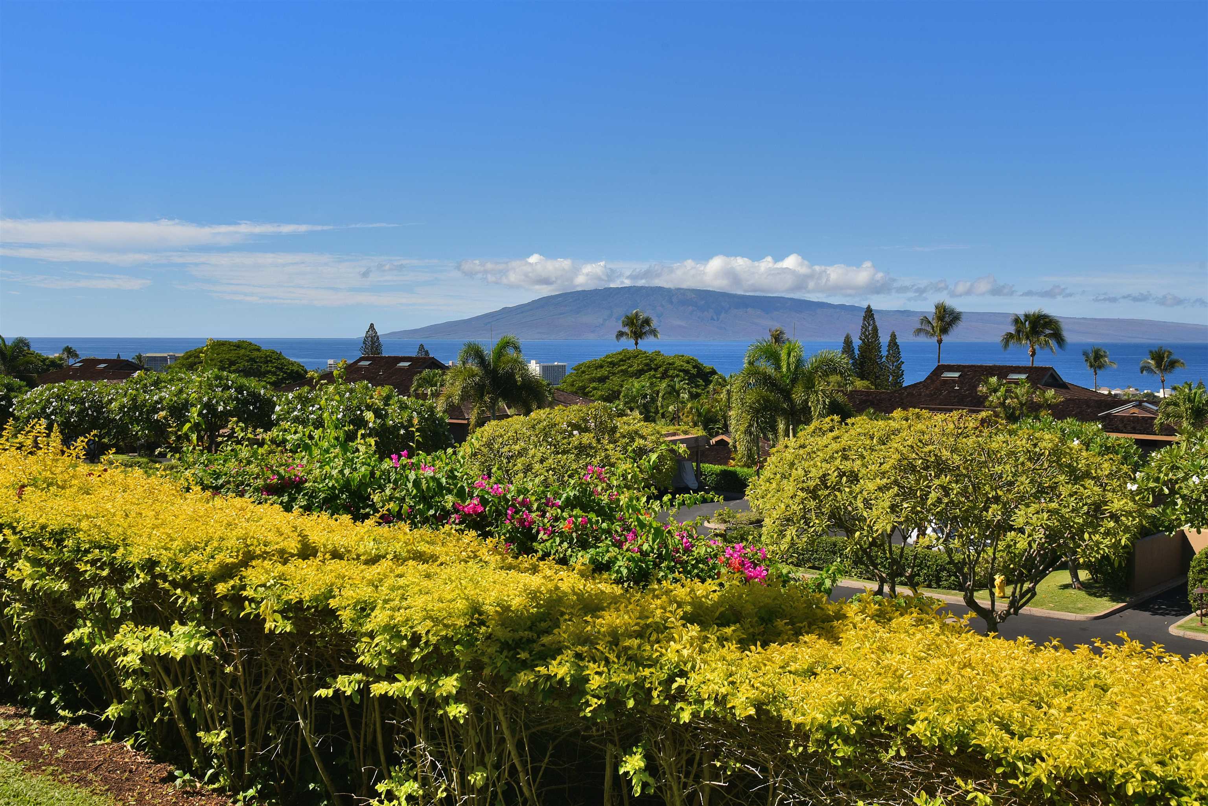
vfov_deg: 43.6
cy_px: 403
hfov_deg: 61.9
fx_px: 1007
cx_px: 604
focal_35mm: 30
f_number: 11
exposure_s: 1/200
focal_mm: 30
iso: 100
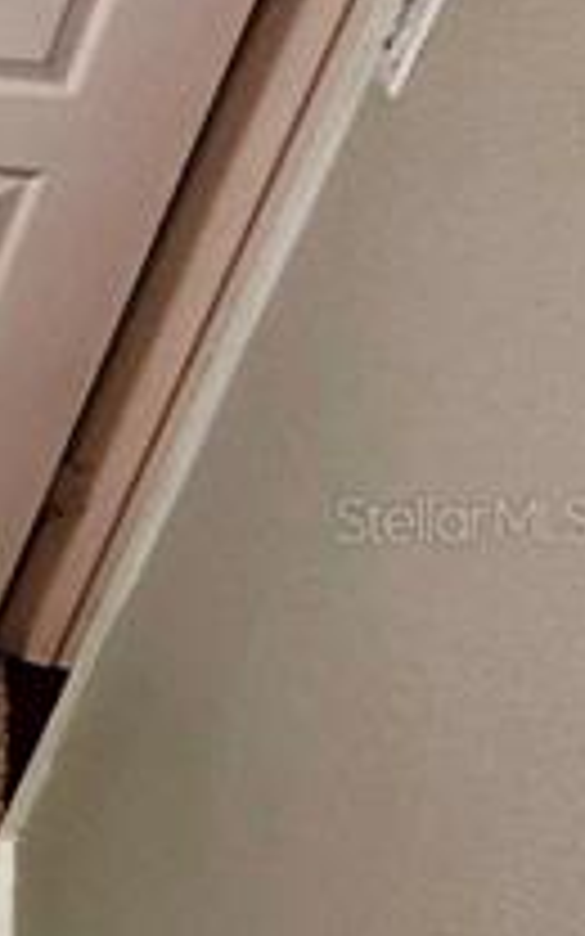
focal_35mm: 73
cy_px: 518
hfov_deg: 8.4
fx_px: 1862
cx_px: -1696
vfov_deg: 28.2
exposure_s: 1/60
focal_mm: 2.22
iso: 160
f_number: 2.2
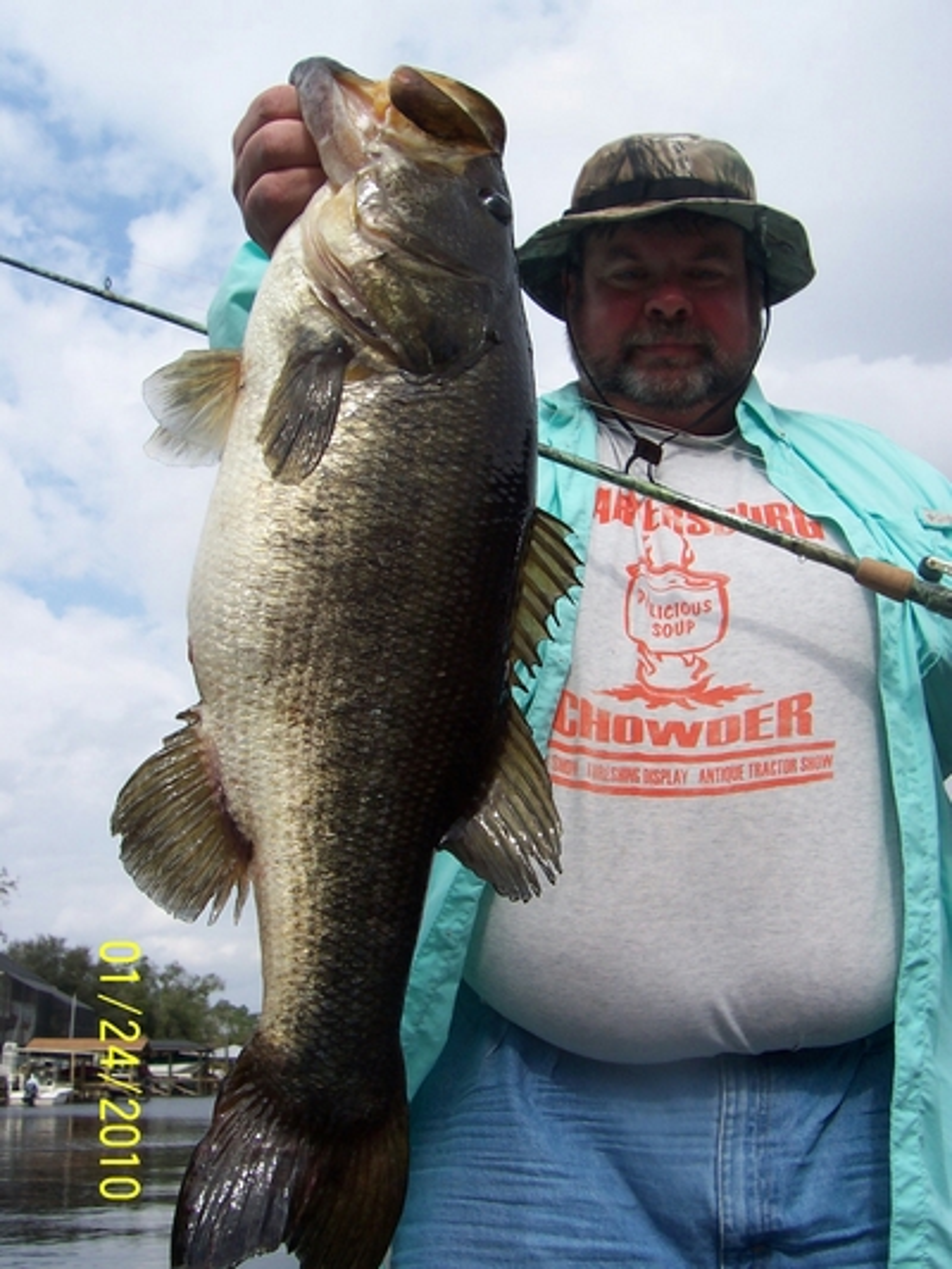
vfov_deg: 50.1
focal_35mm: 37
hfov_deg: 38.7
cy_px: 634
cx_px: 476
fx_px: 1356
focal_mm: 5.6
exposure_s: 1/500
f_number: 5.6
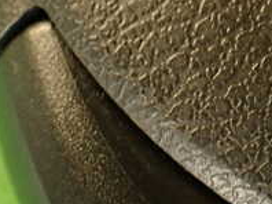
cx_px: 210
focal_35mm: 91
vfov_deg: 16.1
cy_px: 54
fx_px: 714
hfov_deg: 21.3
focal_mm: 5.4
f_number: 2.3
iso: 500
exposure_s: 1/30
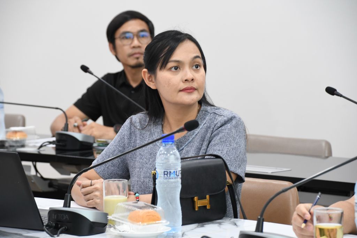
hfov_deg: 12.5
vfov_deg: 8.3
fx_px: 1636
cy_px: 119
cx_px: 178
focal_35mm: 165
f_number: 5.6
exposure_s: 1/40
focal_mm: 110
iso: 1600
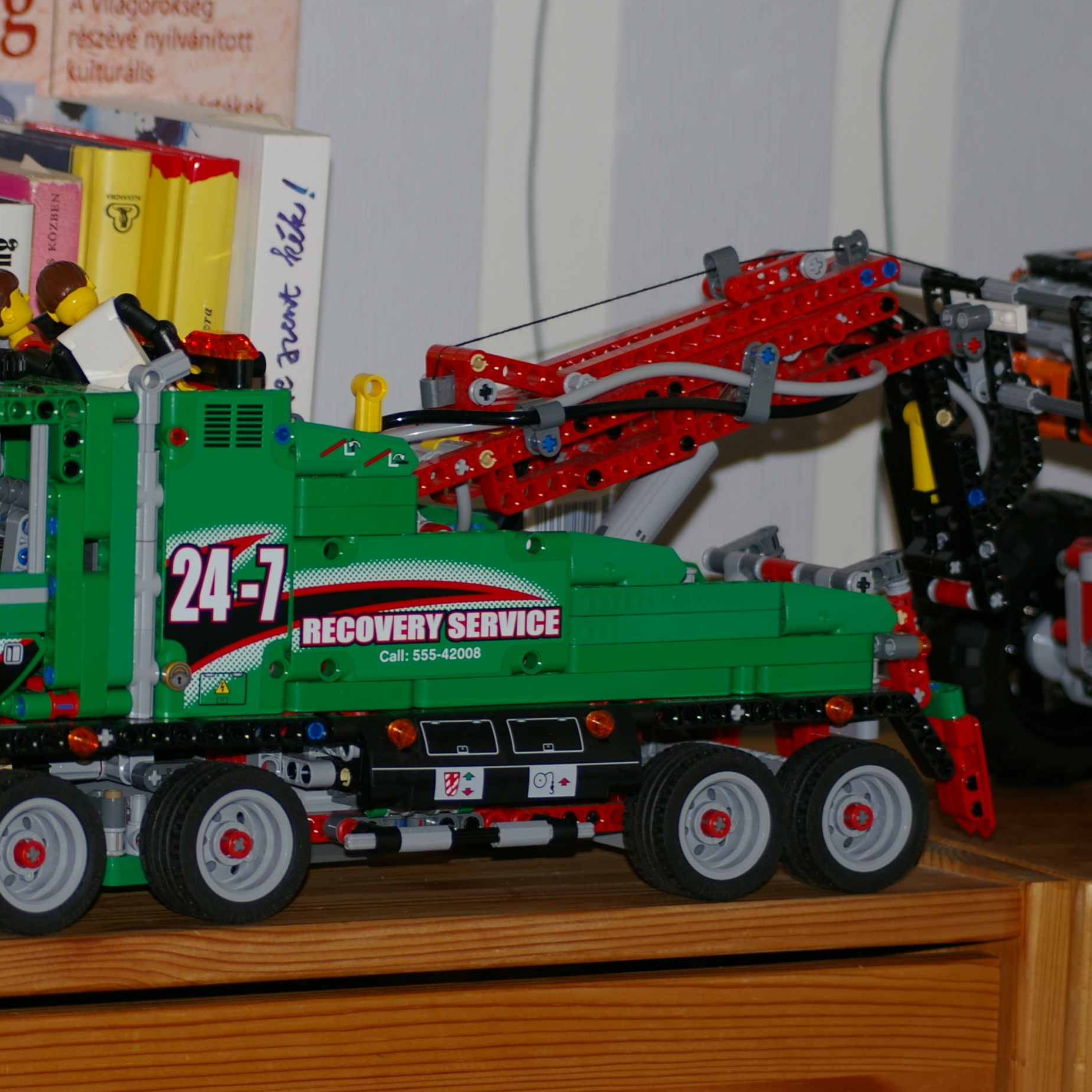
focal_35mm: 165
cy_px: 515
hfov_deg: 10.6
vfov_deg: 10.6
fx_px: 5889
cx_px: 349
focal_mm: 80
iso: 200
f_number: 4.5
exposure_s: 1/90
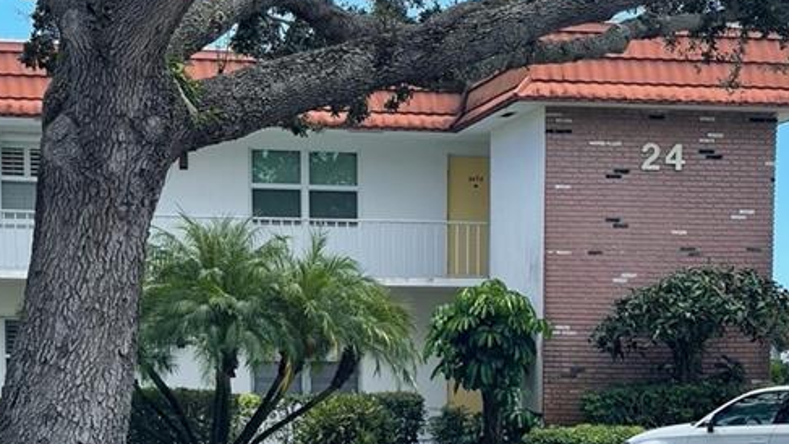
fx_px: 2301
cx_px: 442
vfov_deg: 10.7
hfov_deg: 19.4
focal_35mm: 110
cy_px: 598
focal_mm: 7.5
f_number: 2.2
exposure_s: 1/515
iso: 20
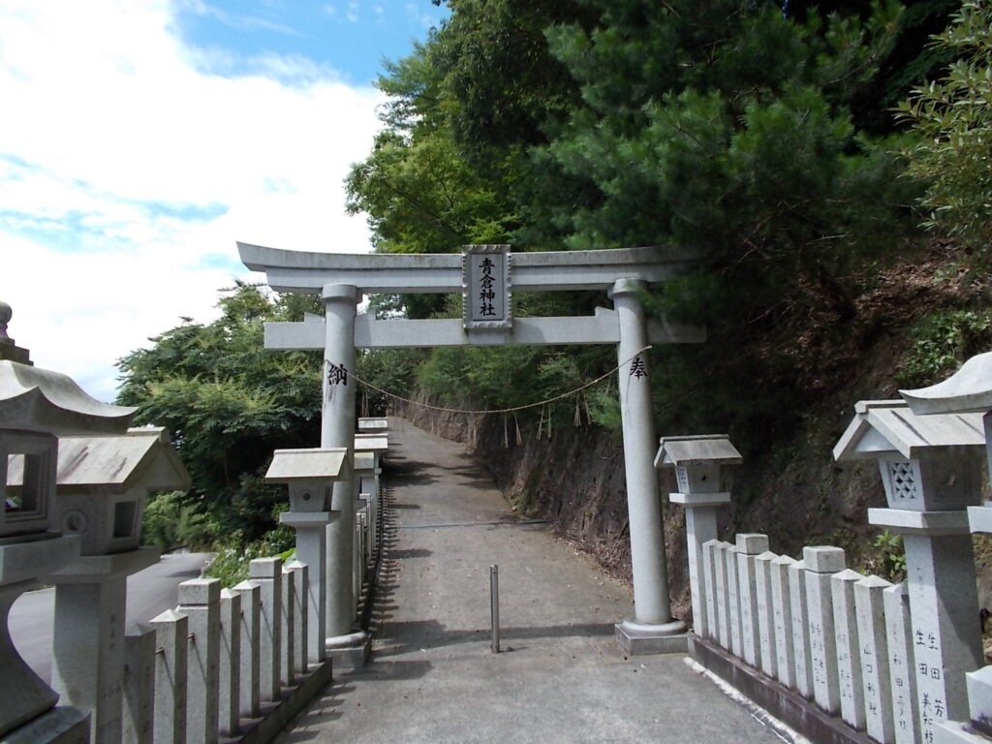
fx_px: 745
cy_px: 372
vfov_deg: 53.1
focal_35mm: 26
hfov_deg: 67.3
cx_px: 496
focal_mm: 4.6
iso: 80
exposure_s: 1/500
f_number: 3.2
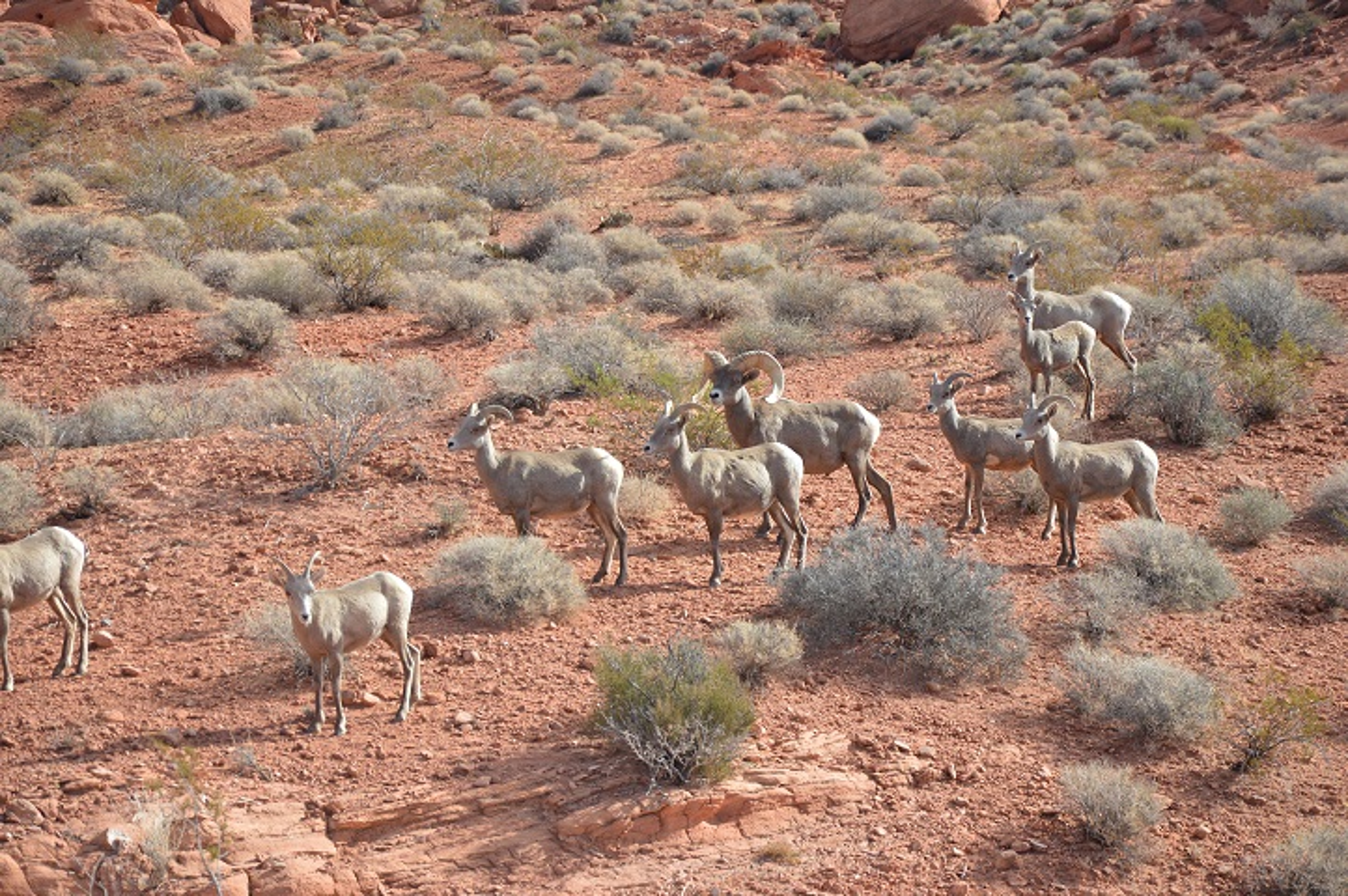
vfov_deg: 8.7
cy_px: 448
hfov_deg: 13.1
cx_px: 674
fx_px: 5892
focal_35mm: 158
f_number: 5.6
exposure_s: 1/500
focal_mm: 105
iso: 220
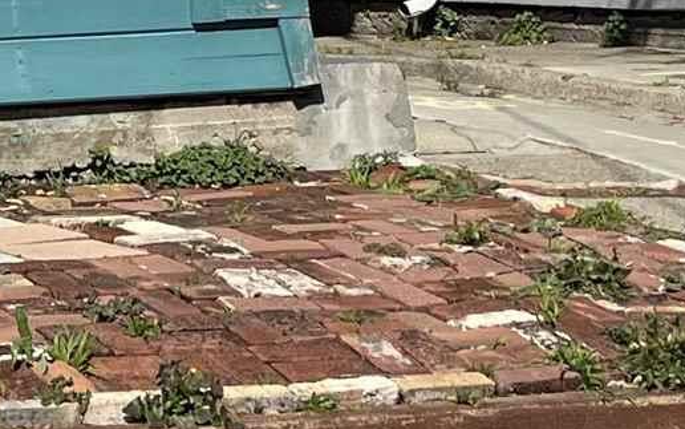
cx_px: -648
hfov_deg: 11.6
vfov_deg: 7.8
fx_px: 3063
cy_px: -288
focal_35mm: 164
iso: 50
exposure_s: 1/8696
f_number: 1.5
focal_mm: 5.7
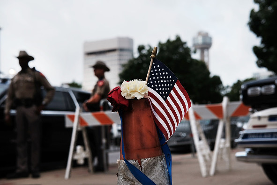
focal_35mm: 53
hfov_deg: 37.5
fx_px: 408
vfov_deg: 25.6
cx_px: 138
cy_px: 92
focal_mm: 35
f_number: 5
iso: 200
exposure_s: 1/480
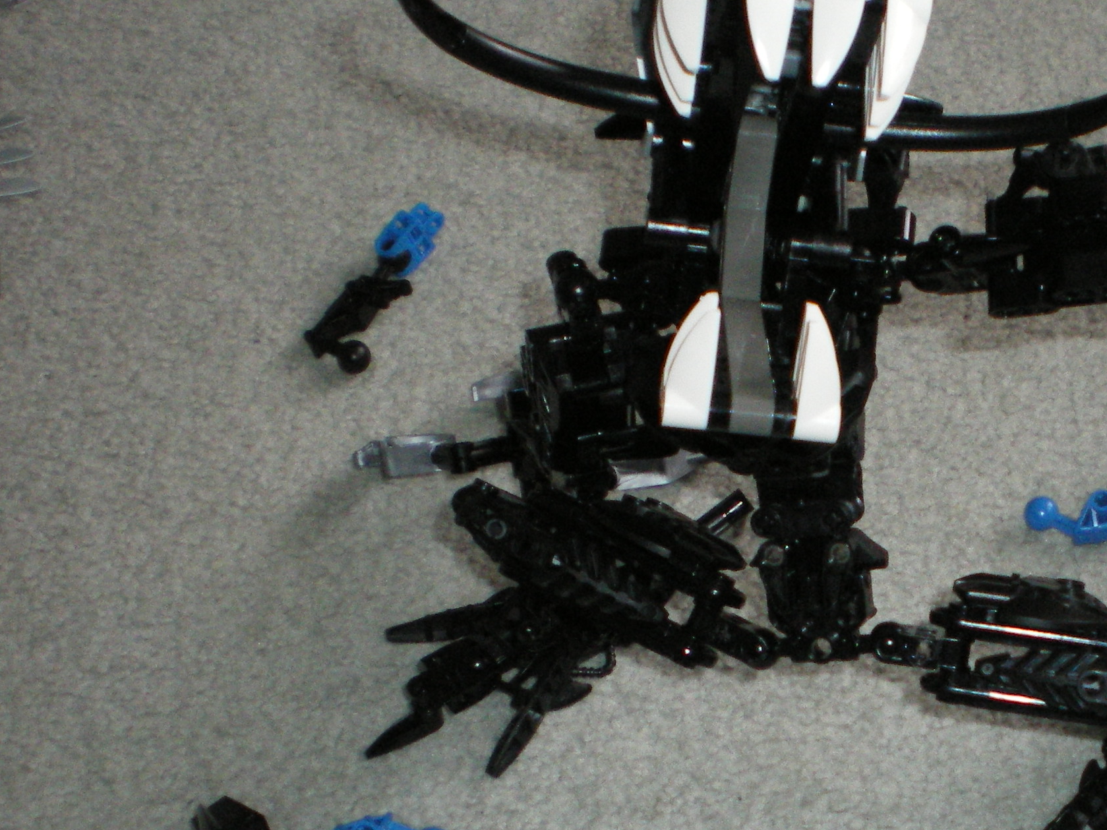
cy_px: 527
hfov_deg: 26.6
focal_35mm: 70
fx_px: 2238
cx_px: 1043
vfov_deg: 21.0
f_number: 3.1
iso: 320
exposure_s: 1/50
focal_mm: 6.3
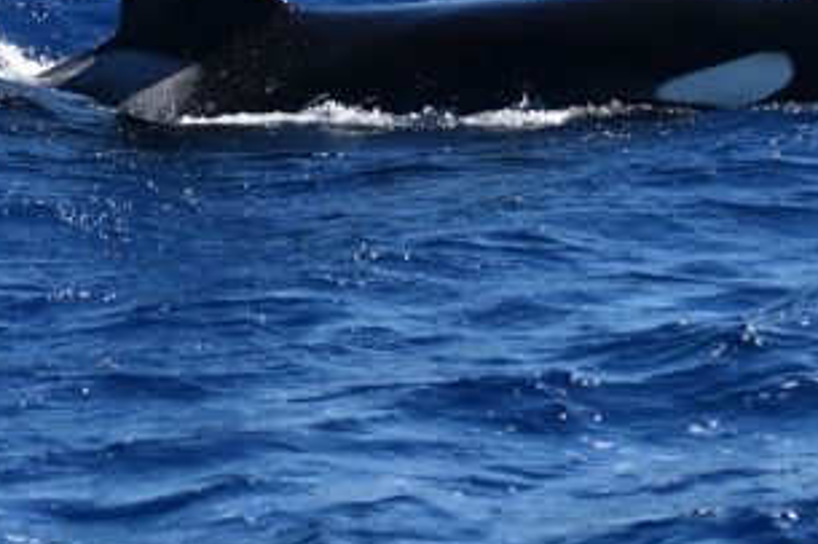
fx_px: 5836
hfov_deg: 8.0
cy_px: -98
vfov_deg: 5.3
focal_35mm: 257
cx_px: 94
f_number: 5.6
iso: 1250
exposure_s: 1/8000
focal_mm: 98
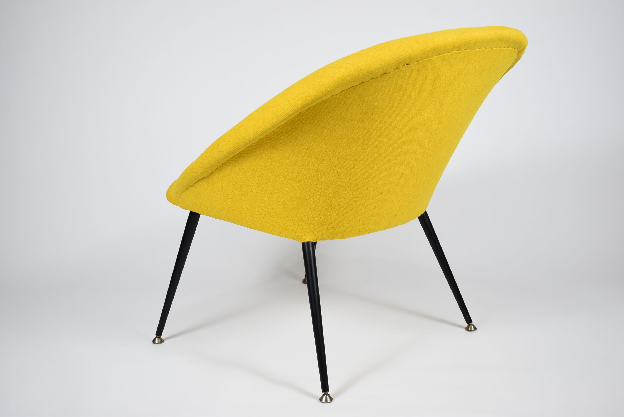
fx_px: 833
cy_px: 208
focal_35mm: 48
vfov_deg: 28.1
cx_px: 312
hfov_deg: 41.1
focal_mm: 32
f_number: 5
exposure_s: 1/125
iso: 800
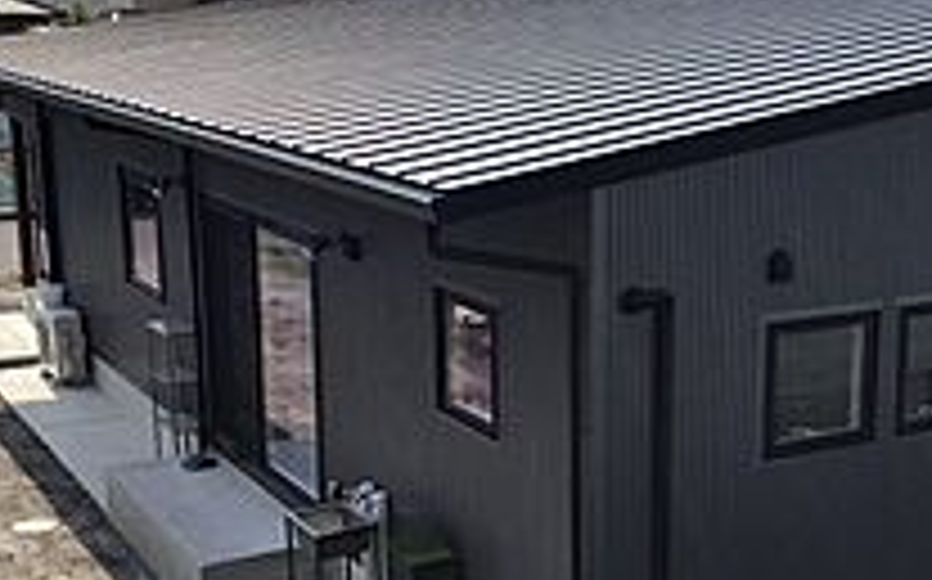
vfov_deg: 21.2
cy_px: 333
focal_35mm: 61
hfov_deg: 33.0
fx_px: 1548
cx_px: 666
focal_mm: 3.3
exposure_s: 1/1335
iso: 25
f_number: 2.4
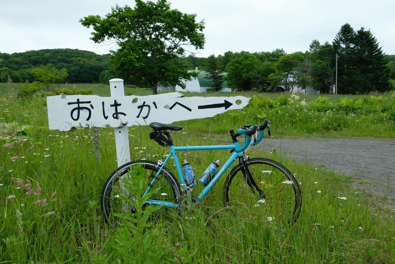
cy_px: 128
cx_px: 205
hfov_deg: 54.4
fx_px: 384
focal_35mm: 35
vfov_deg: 37.9
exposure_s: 1/120
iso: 250
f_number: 9
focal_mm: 22.3
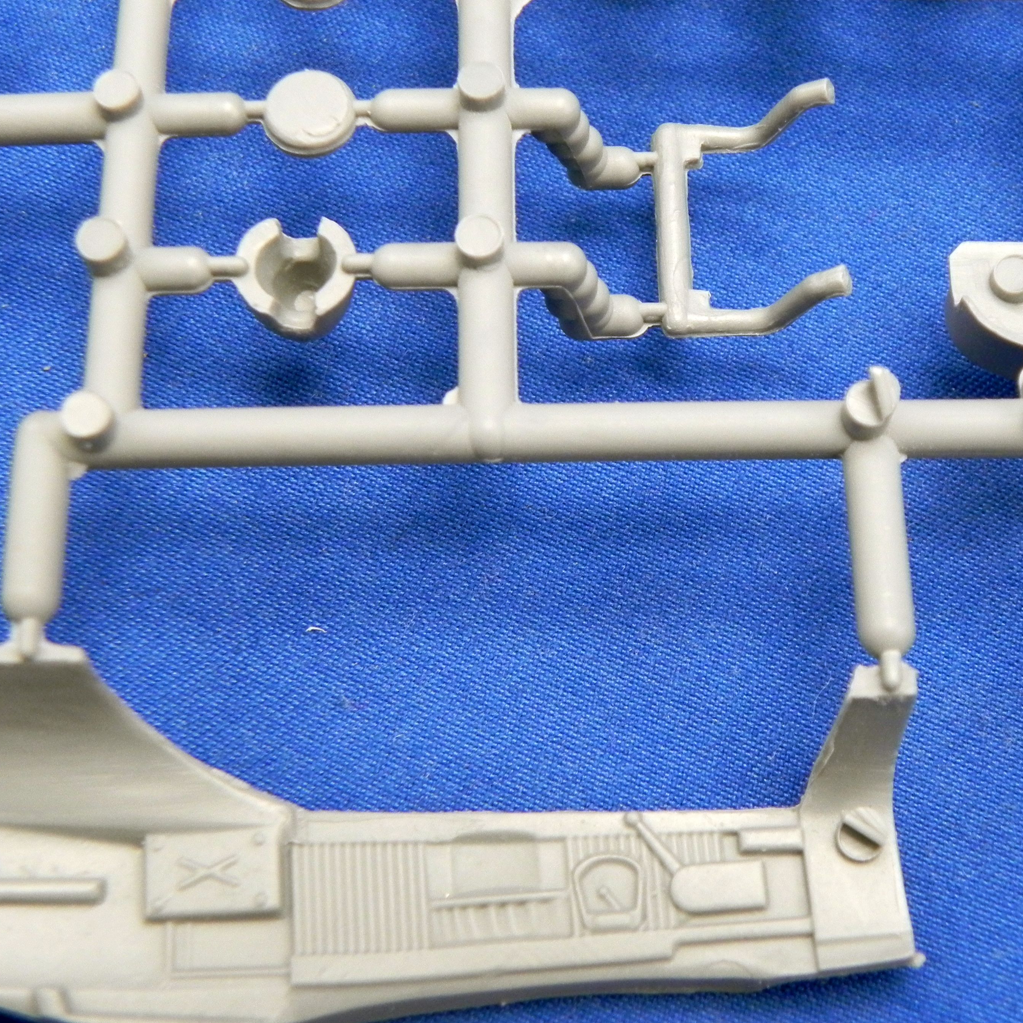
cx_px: 583
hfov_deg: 31.0
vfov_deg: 31.1
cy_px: 507
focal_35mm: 55
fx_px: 1839
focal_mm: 8.2
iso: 400
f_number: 3.2
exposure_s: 1/80.4
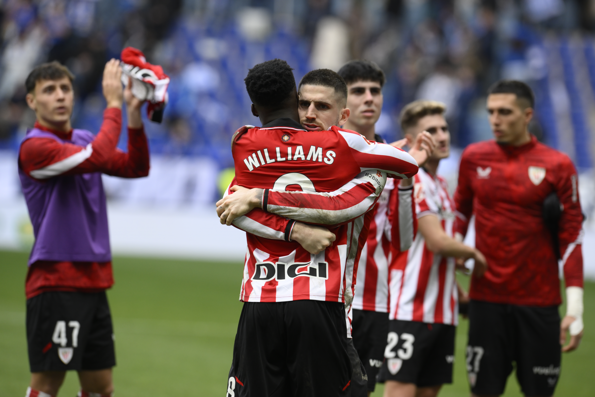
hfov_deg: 5.2
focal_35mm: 400
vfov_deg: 3.4
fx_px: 6611
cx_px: 298
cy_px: 198
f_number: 5
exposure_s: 1/1000
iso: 1000
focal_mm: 400
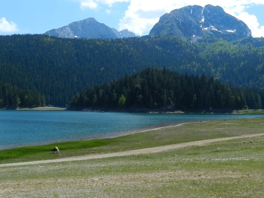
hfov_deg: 46.7
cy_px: 86
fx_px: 305
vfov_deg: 35.9
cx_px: 150
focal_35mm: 40
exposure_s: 1/1000
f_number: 4.5
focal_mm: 4
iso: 160
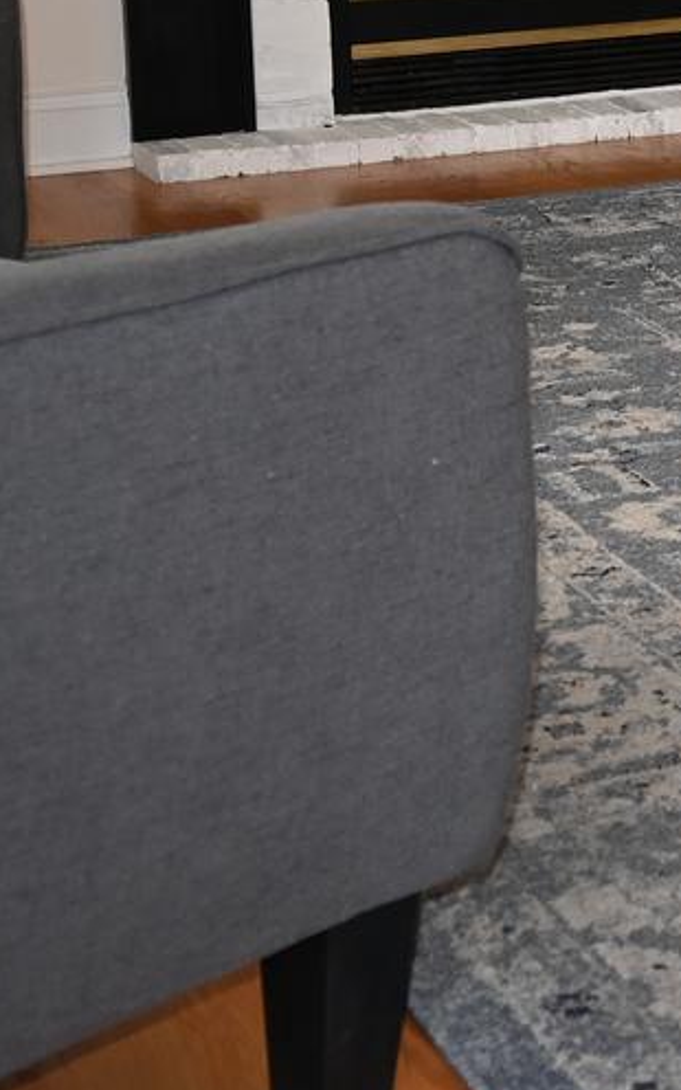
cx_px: 1241
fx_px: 2999
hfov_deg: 11.9
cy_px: -96
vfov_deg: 19.7
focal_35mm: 101
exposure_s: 1/125
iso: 220
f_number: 3.5
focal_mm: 16
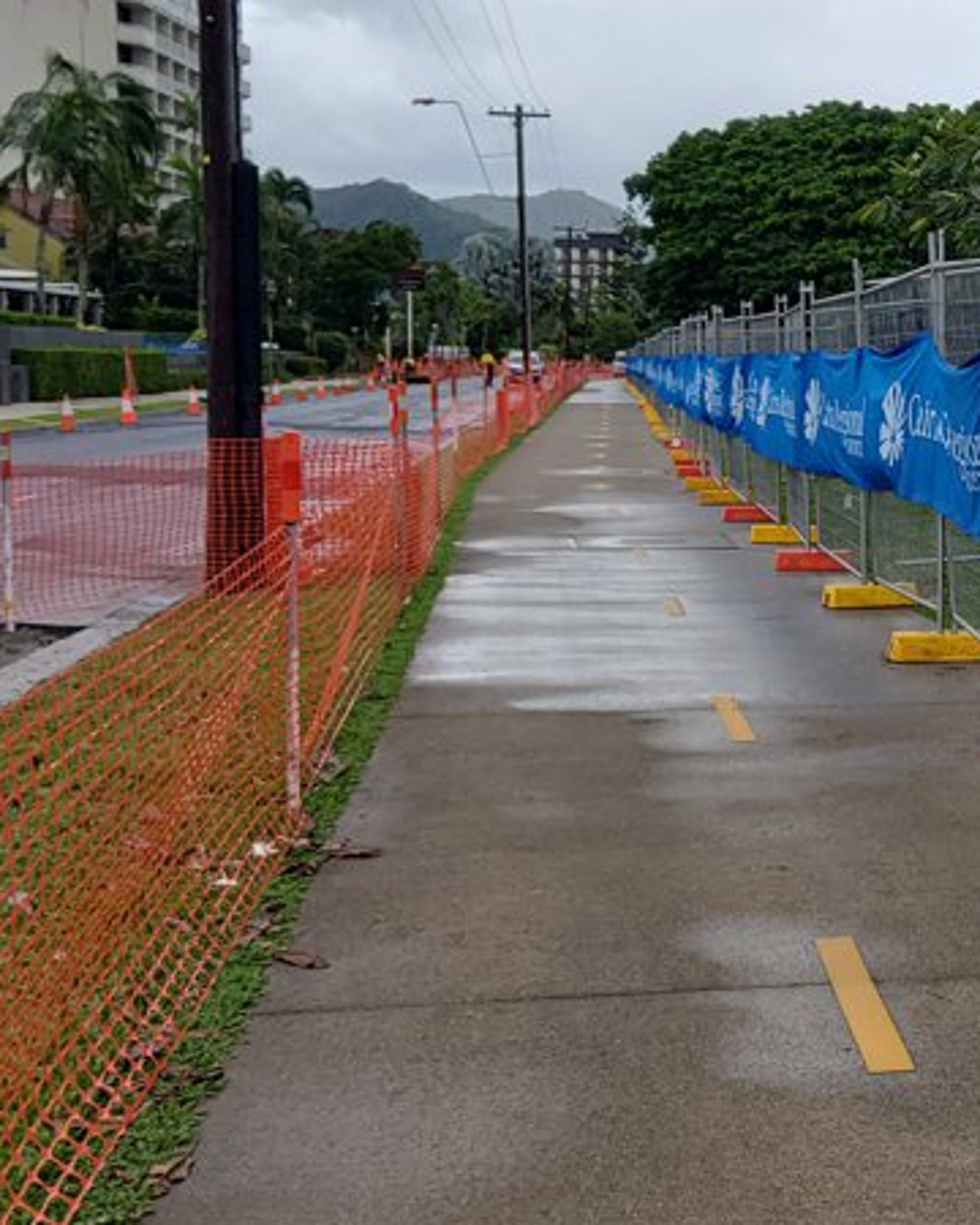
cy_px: 612
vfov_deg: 37.3
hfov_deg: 29.2
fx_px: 1813
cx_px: 858
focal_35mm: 50
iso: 100
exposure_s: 1/60
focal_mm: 32
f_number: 9.5
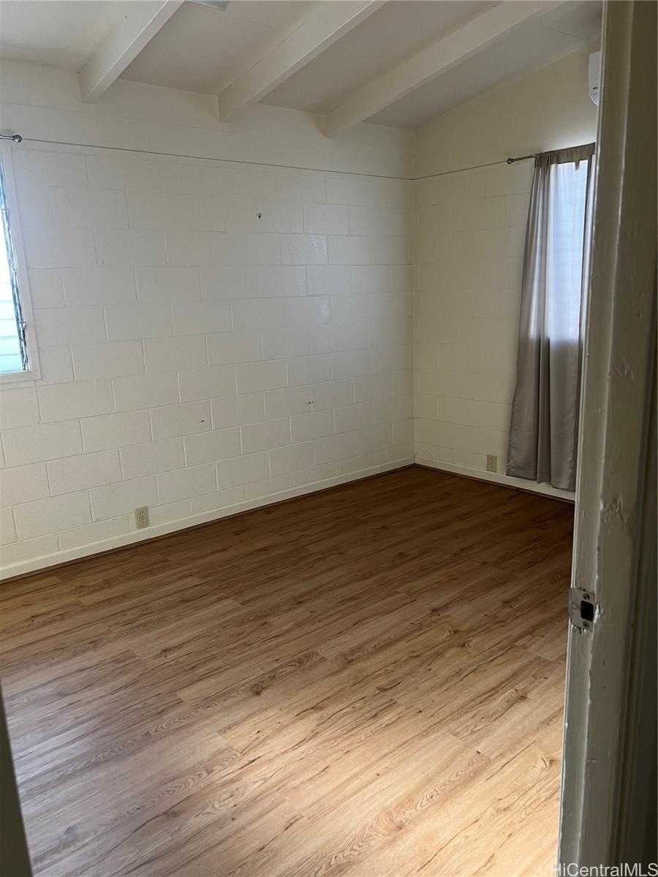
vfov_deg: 67.3
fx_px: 659
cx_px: 329
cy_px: 438
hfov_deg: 53.1
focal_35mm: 26
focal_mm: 5.7
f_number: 1.5
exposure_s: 1/60
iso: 100
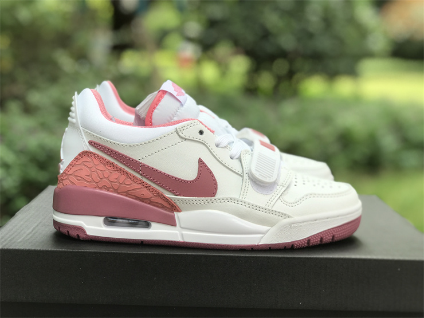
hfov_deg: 33.8
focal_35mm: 57
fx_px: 698
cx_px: 212
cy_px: 159
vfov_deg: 25.7
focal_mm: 6.6
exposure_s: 1/100
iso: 20
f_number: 2.8
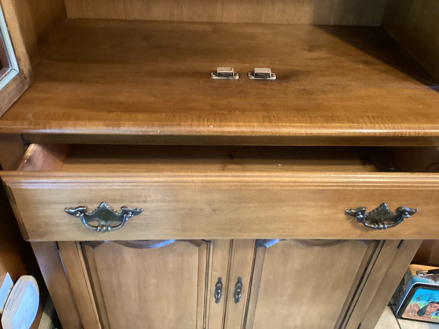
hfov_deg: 58.3
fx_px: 393
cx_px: 220
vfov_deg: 45.4
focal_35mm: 31
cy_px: 164
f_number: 2.4
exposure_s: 1/24
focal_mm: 3.3
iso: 640
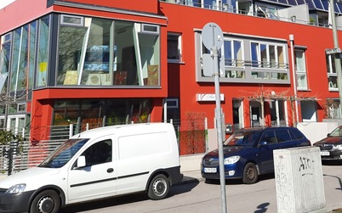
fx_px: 447
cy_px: 8
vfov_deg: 25.7
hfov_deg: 41.6
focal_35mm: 48
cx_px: 207
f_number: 2
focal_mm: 4.6
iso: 32
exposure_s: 1/980
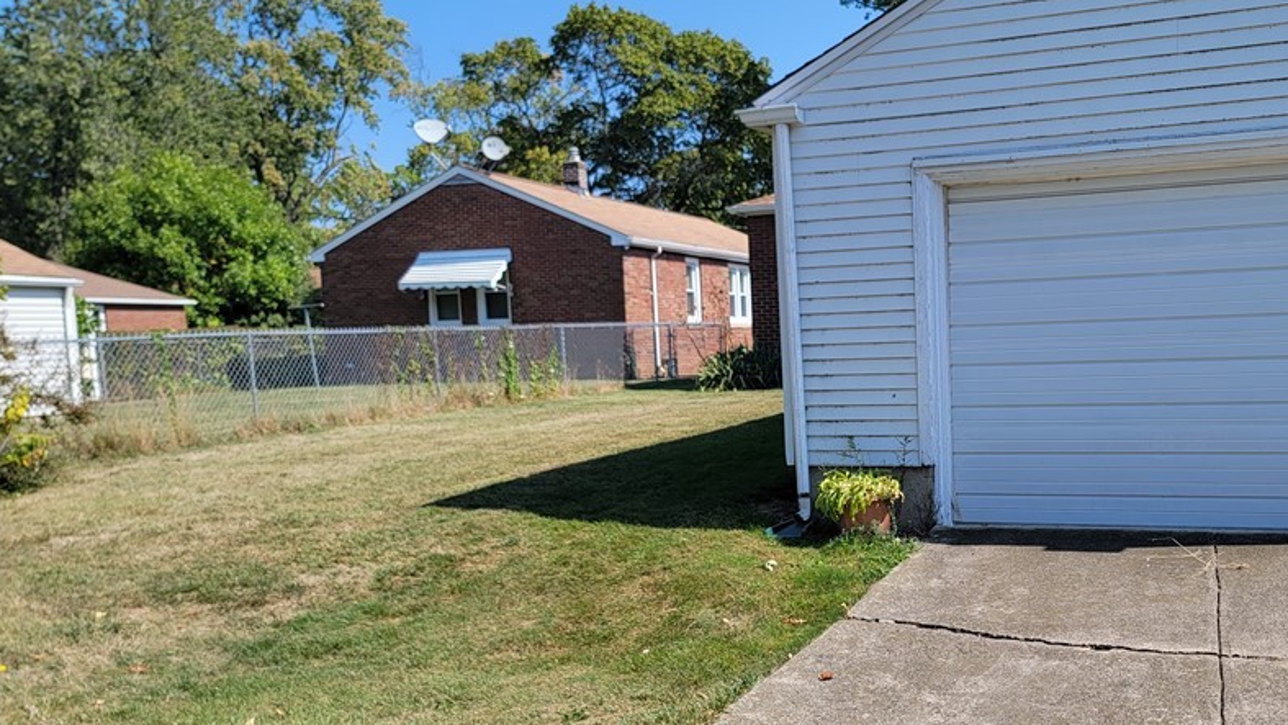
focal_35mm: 34
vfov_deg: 34.4
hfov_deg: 57.0
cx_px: 835
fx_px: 1161
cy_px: 471
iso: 16
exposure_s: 1/682
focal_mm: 6.7
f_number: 1.8
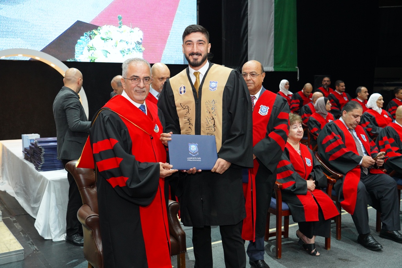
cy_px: 134
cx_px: 201
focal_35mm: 38
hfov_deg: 50.7
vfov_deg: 35.1
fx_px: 424
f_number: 4.5
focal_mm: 38
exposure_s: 1/160
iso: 2000
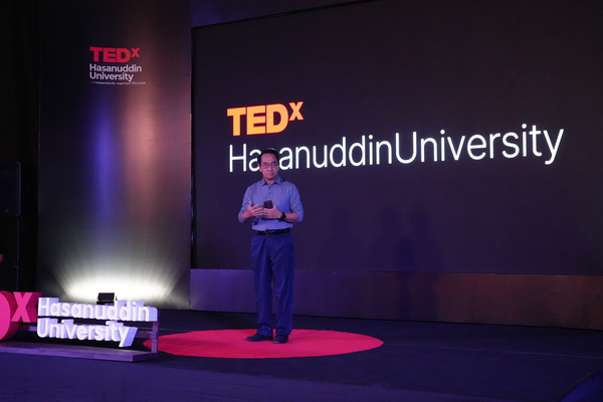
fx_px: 837
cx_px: 302
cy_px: 201
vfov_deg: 27.0
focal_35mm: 50
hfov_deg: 39.6
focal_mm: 50
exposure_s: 1/160
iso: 12800
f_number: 4
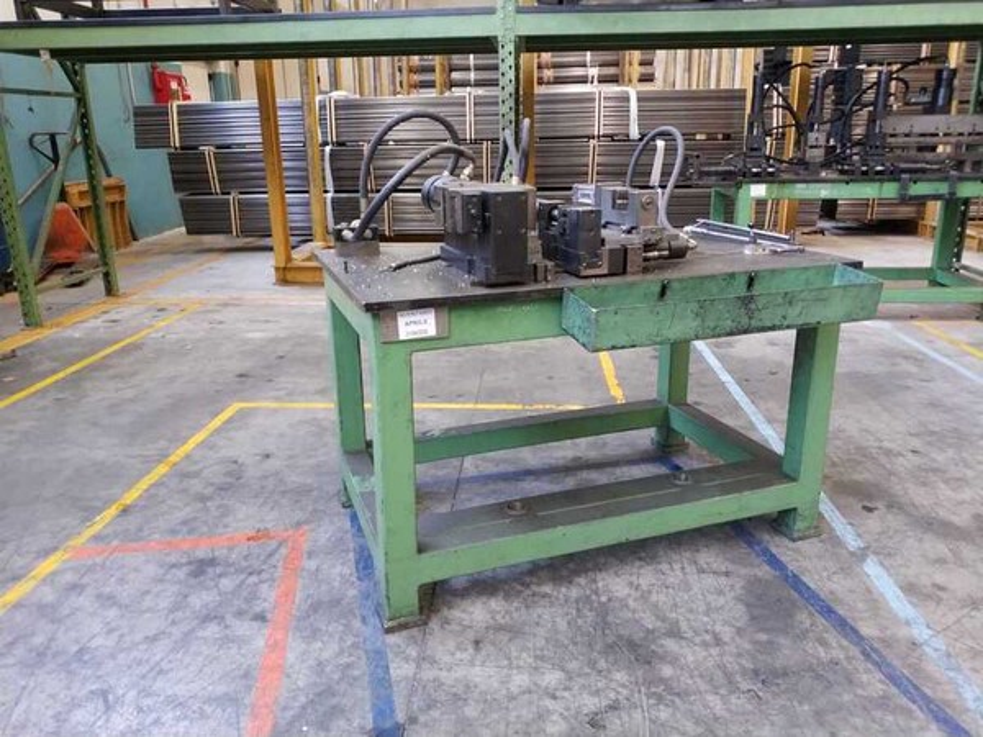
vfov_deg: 44.2
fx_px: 909
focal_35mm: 32
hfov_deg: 56.8
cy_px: 368
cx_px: 492
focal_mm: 4.5
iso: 397
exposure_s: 1/17
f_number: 2
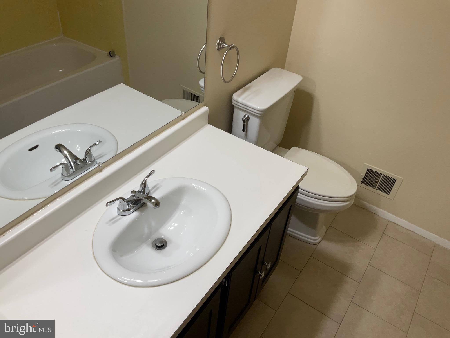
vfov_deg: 48.2
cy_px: 169
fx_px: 377
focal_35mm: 29
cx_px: 225
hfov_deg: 61.7
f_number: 1.8
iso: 32
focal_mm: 3
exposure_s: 1/120
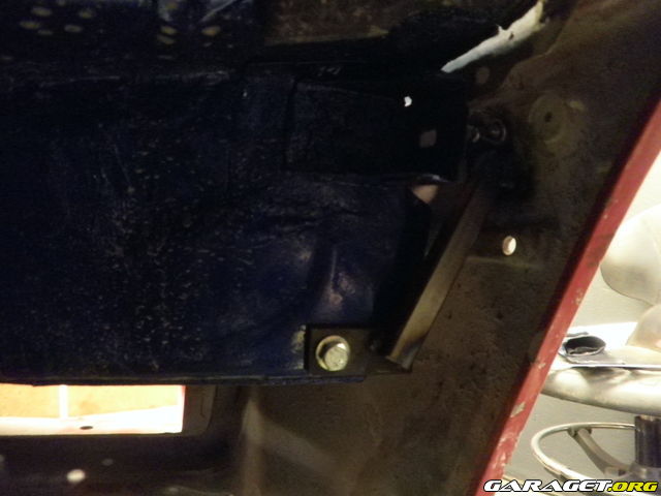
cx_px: 330
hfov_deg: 67.3
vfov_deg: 53.1
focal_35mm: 26
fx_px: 496
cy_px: 248
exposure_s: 1/4
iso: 800
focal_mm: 4.65
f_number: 2.6
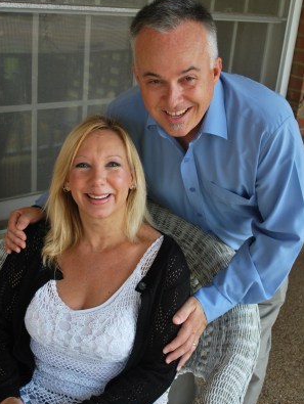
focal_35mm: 46
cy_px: 206
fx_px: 538
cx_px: 151
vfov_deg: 41.2
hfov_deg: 31.6
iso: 125
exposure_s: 1/125
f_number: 5.6
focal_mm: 28
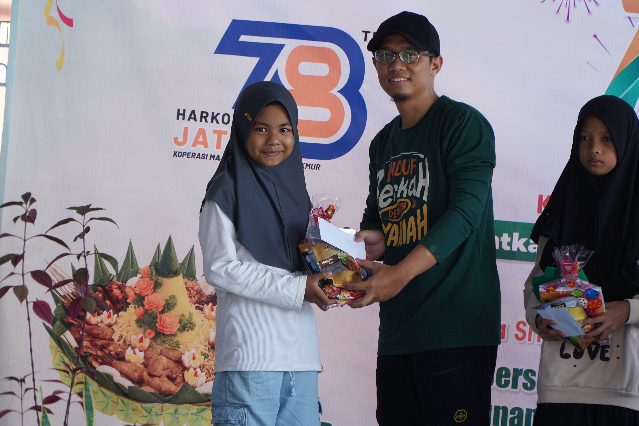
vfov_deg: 8.7
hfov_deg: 13.0
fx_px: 2795
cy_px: 213
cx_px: 320
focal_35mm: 158
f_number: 4
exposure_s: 1/160
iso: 160
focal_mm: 105
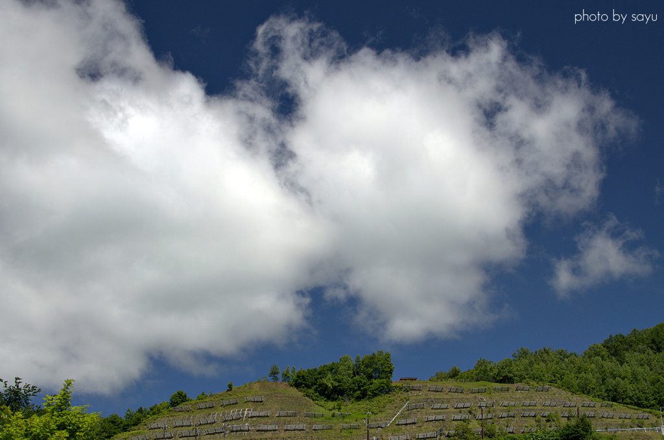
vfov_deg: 25.6
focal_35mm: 52
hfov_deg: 37.9
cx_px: 332
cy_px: 220
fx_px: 966
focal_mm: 35
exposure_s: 1/250
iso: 100
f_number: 8
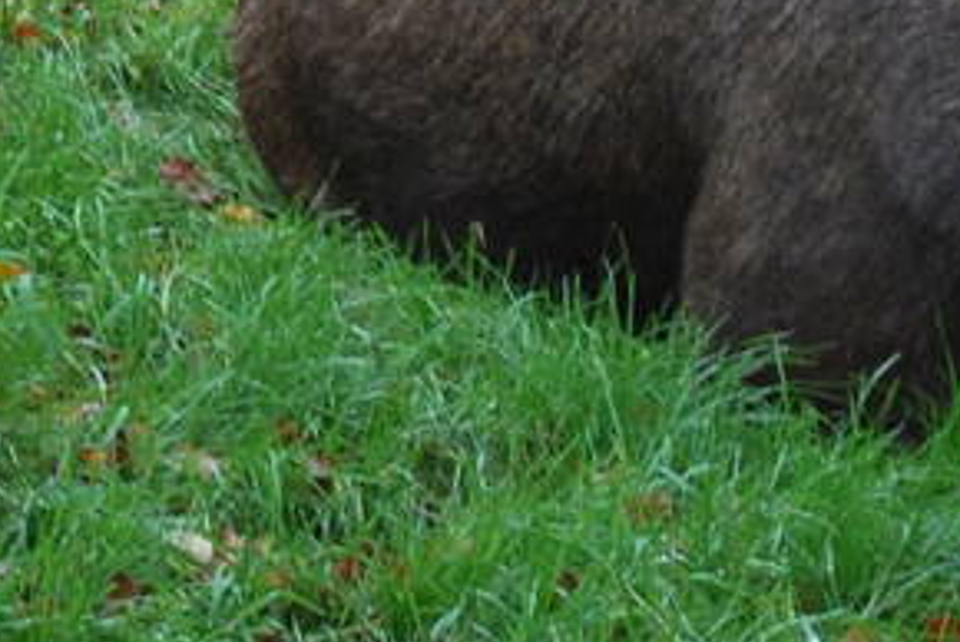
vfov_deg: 3.7
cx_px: -106
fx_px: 9716
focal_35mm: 364
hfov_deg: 5.6
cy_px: -707
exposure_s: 1/100
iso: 200
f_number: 5.6
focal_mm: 44
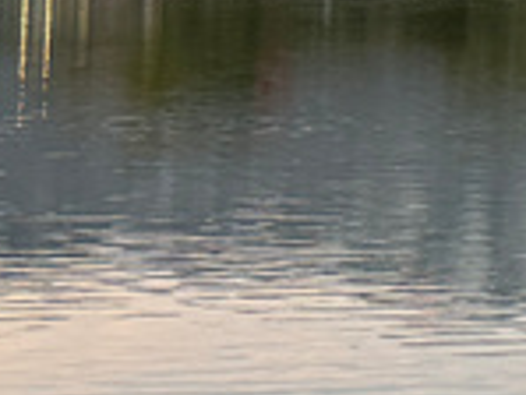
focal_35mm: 165
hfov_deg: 9.2
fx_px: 2509
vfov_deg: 8.9
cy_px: -130
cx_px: 1638
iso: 200
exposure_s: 1/121
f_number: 1.78
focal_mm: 6.76
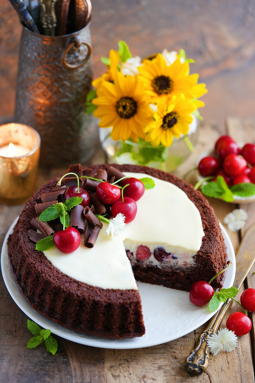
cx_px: 128
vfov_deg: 22.6
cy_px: 192
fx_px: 956
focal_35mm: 90
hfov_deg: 15.2
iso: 160
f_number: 3.2
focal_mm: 90
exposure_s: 1/25
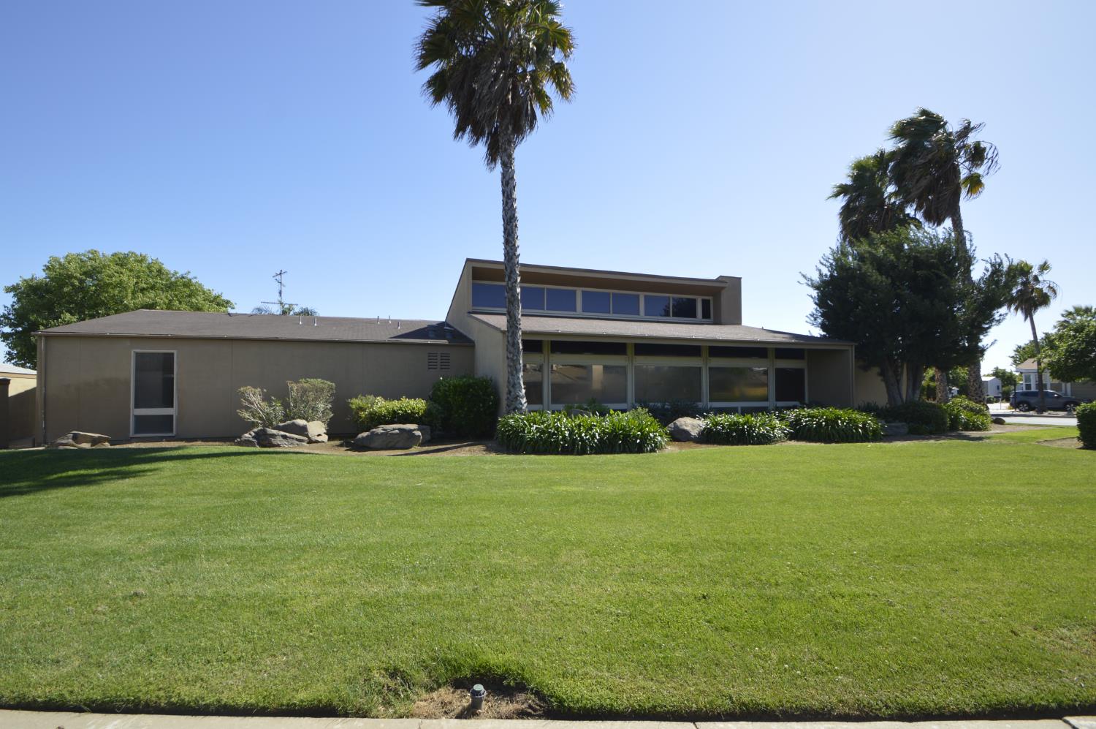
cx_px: 548
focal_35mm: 15
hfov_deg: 100.4
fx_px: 456
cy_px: 364
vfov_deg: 77.2
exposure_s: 1/200
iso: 100
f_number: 7.1
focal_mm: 10
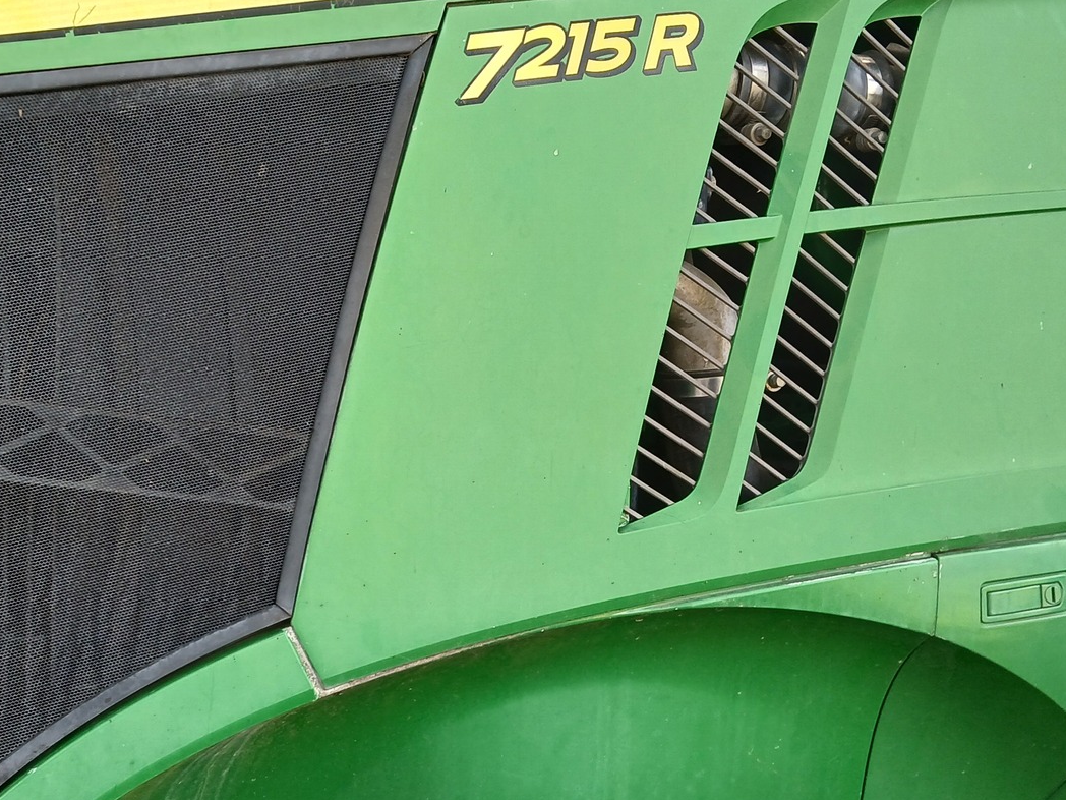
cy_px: 507
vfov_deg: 29.0
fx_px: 1540
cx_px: 361
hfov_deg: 37.8
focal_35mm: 50
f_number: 1.8
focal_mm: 3.98
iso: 32
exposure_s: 1/60
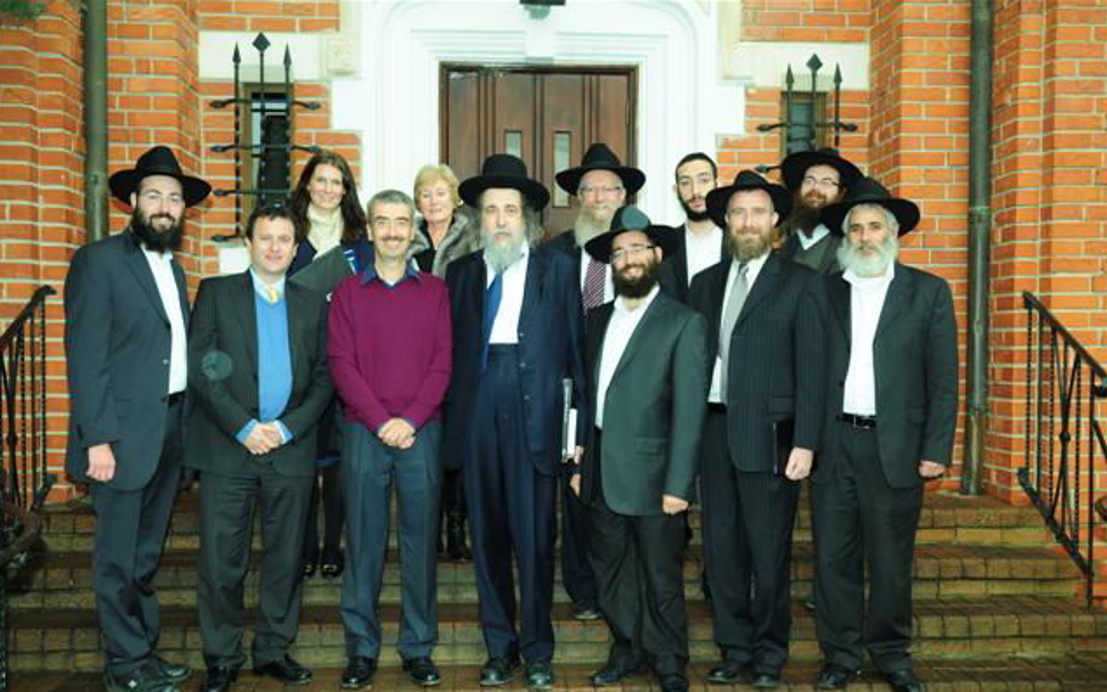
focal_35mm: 37
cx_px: 550
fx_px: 1116
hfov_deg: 52.8
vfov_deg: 34.4
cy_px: 370
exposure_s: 1/250
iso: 400
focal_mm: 24
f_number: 4
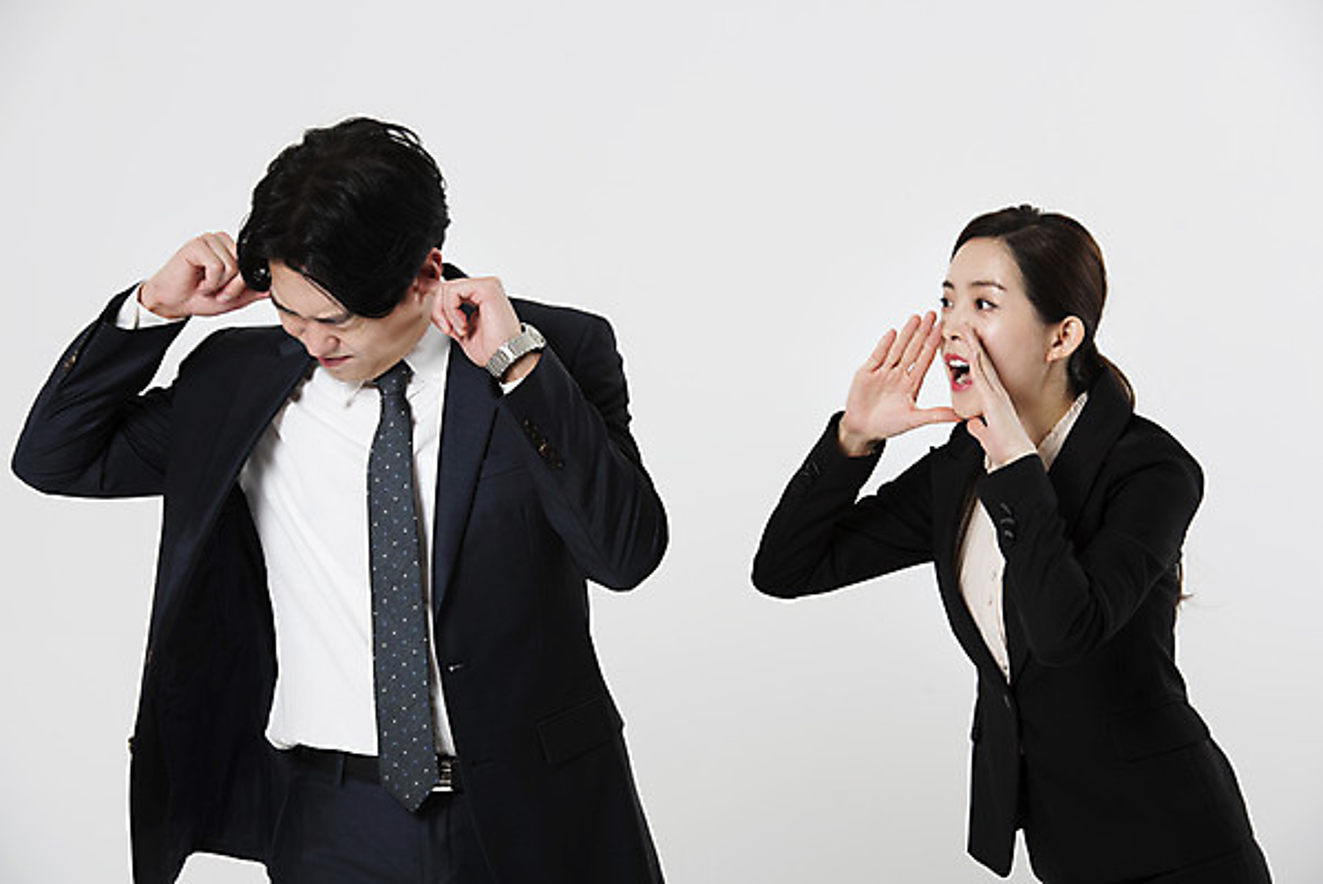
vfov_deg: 11.8
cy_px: 442
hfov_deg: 17.6
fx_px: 4265
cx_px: 662
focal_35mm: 116
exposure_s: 1/125
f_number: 8
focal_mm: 116
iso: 64
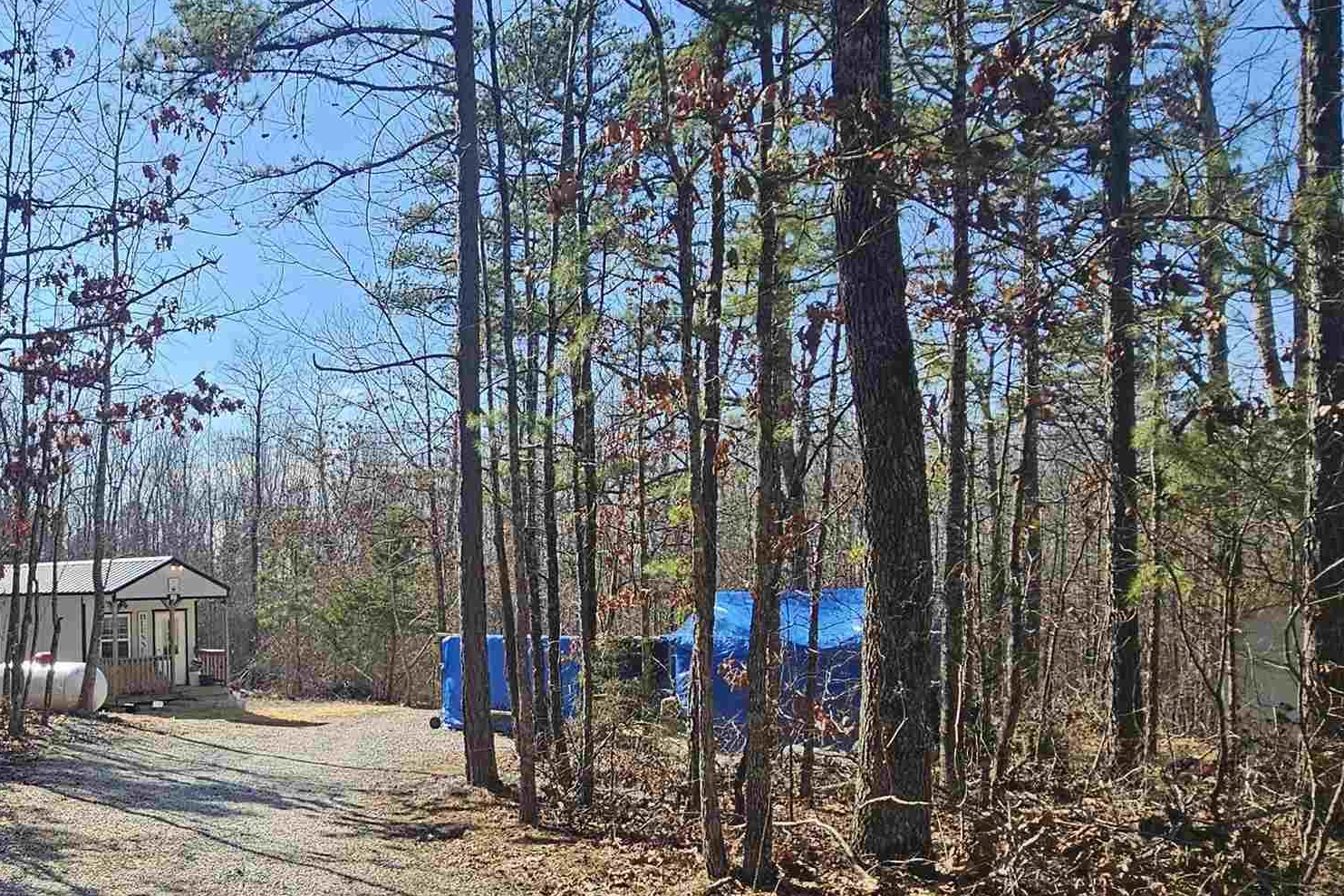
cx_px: 285
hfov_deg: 60.6
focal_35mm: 28
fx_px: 1045
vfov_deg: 45.7
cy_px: 593
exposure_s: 1/1318
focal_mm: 2.2
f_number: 2.2
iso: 50
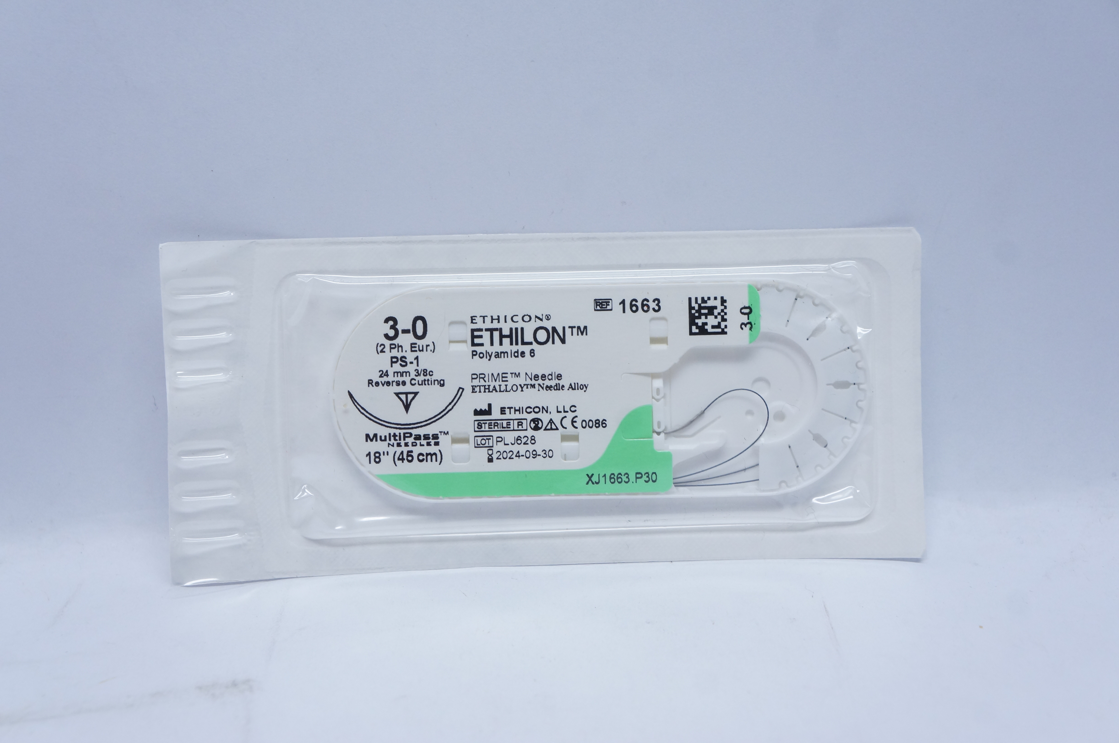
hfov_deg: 41.2
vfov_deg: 28.0
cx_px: 560
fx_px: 1490
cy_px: 372
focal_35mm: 48
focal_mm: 32
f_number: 7.1
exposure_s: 1/60
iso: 800
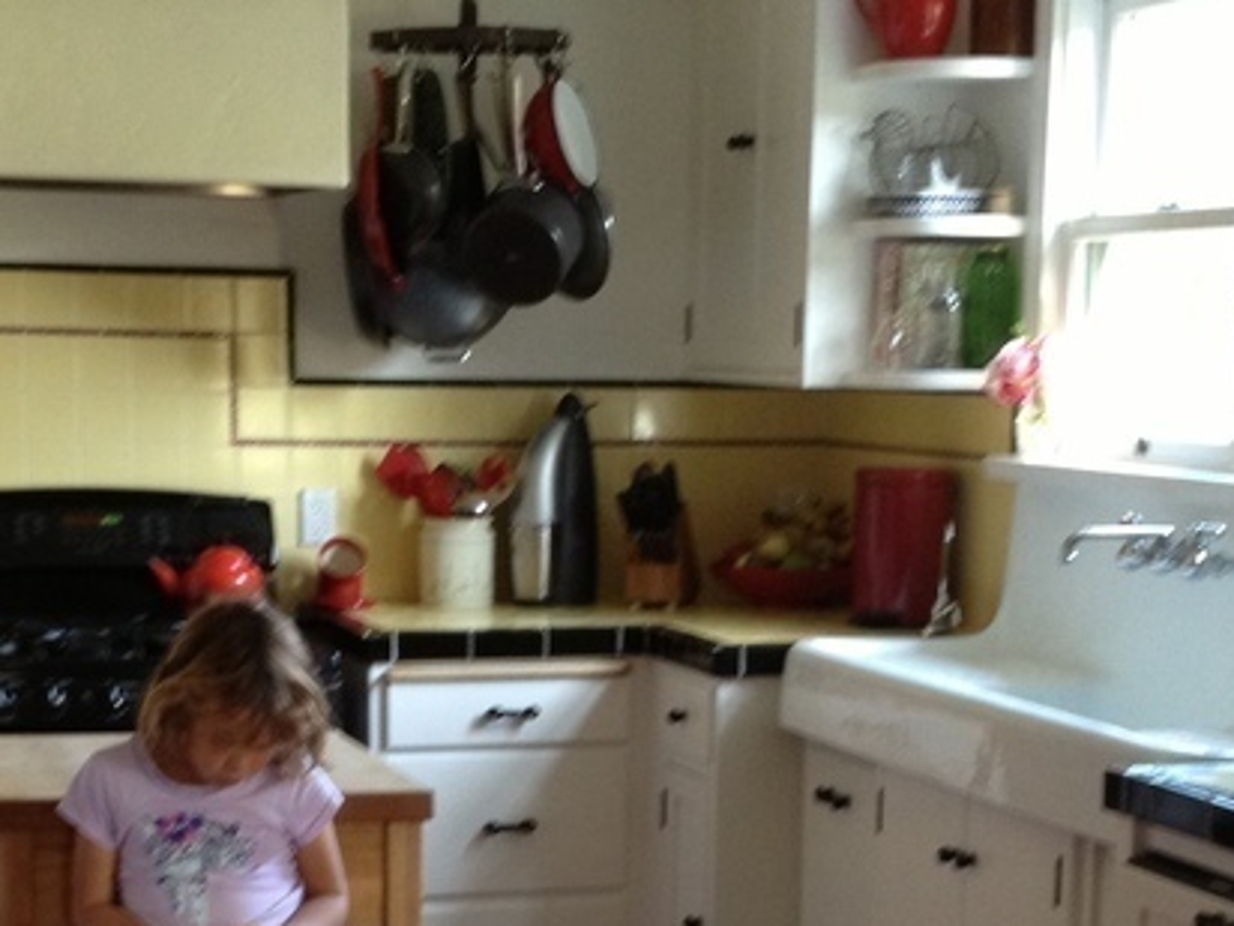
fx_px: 3101
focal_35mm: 87
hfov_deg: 22.5
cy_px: 890
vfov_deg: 16.7
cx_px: 479
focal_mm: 4.28
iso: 100
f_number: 2.4
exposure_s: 1/20
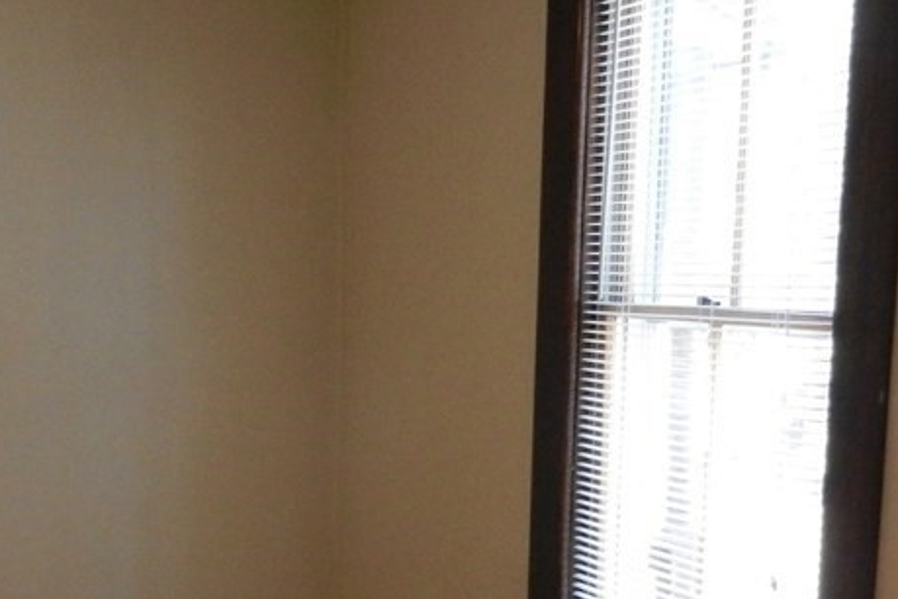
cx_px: 270
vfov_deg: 23.1
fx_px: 1447
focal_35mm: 58
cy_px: 462
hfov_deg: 34.0
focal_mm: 4.5
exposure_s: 1/125
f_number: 3.5
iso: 640
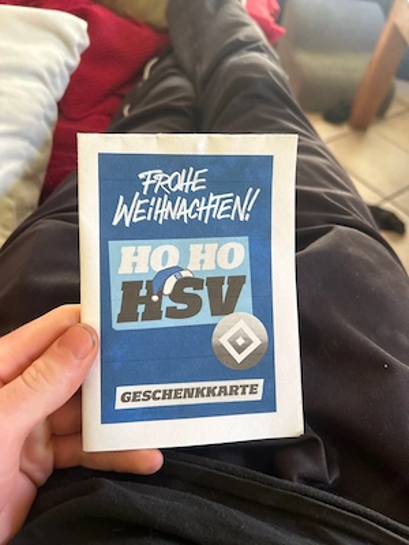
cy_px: 272
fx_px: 410
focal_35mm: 26
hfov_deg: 53.1
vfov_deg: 67.3
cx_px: 204
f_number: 1.5
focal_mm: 5.7
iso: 160
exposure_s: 1/60
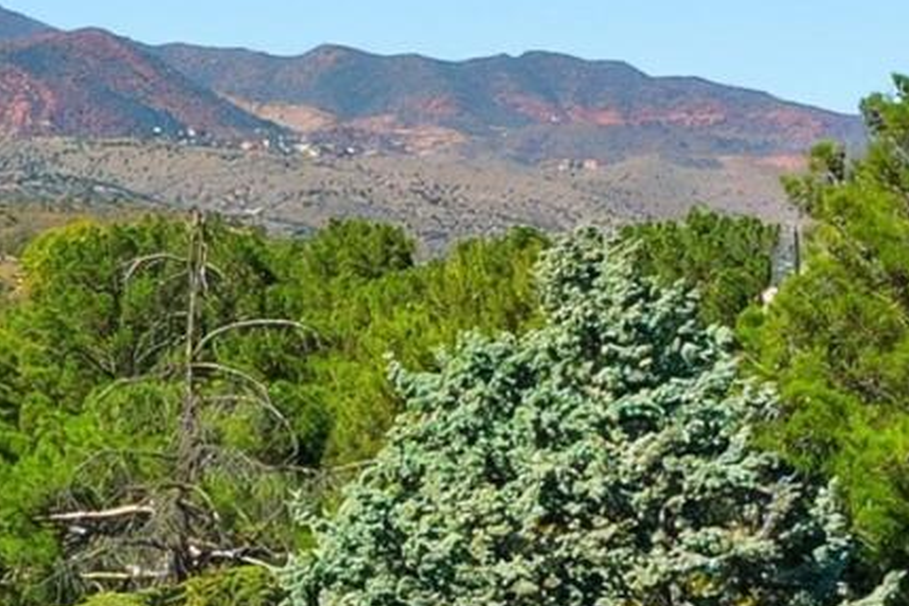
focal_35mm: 196
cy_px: 1091
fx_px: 4949
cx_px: 396
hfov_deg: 10.5
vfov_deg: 6.8
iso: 100
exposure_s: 1/800
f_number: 5.6
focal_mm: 10.3
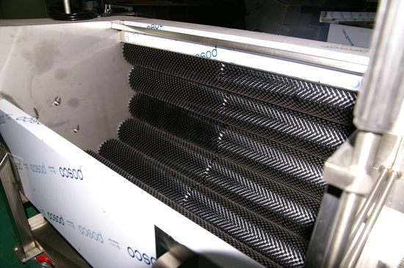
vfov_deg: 50.2
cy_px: 134
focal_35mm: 26
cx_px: 202
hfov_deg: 70.6
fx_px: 286
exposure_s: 1/60
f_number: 5.6
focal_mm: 17
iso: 100
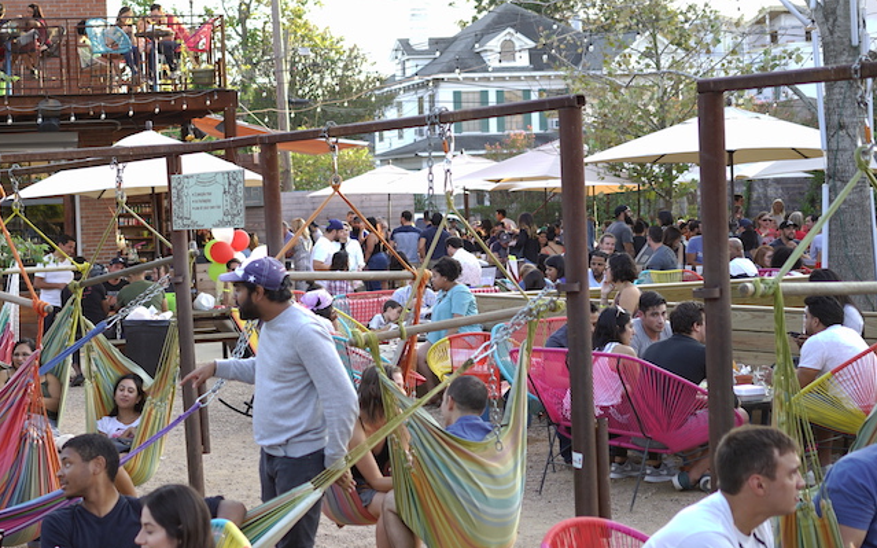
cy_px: 269
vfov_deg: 19.4
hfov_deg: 29.9
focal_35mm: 67
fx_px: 1601
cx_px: 167
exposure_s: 1/80
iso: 80
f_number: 2.8
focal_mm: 35
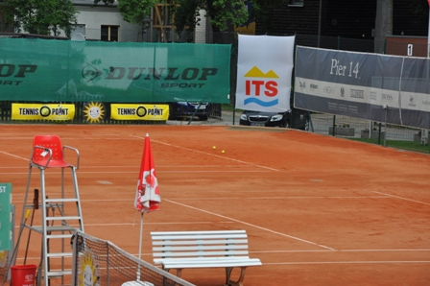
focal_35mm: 158
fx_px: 1880
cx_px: 215
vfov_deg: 8.7
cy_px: 143
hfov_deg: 13.0
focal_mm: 105
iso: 200
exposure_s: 1/400
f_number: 10
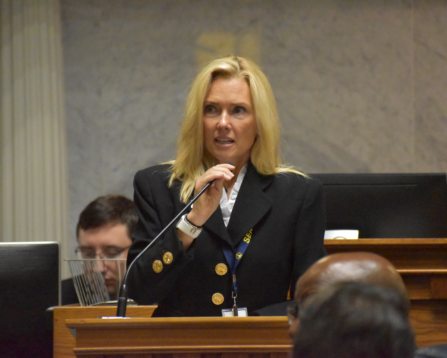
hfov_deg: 5.4
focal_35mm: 355
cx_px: 222
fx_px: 4697
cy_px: 179
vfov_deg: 4.4
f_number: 5.6
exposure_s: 1/250
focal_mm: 210
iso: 12800
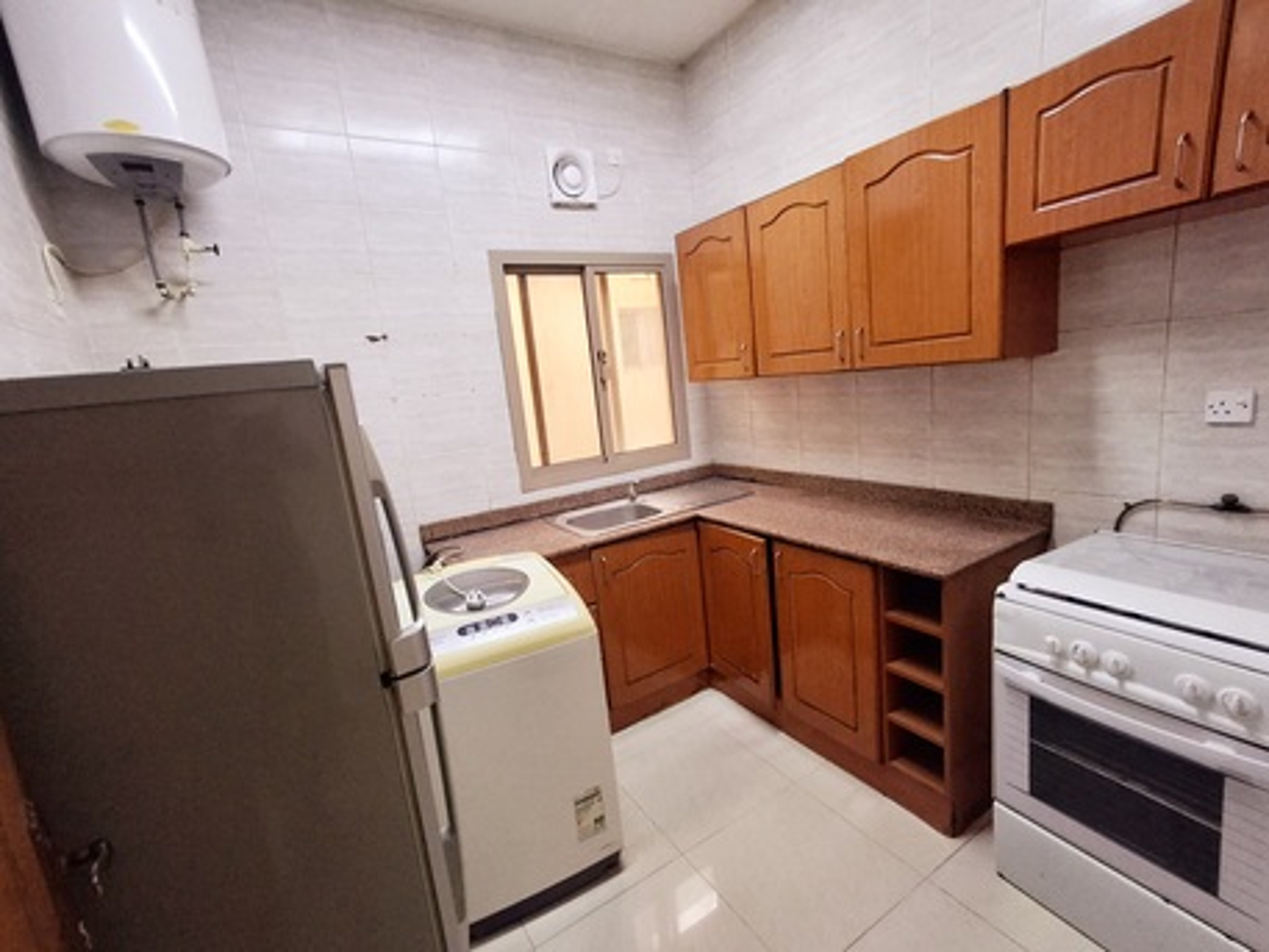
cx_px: 634
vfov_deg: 78.1
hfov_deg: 94.5
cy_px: 476
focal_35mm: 16
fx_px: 587
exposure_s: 1/24
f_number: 2.2
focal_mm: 1.64
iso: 200
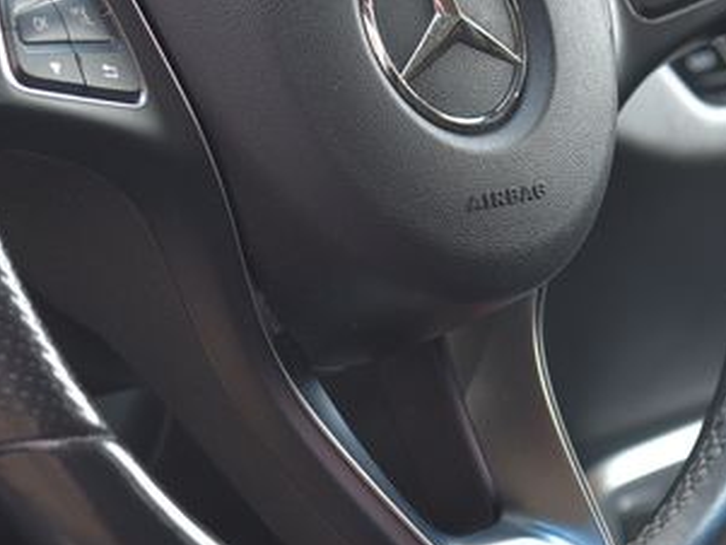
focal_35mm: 216
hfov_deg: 9.2
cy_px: -29
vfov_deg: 6.9
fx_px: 4532
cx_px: 241
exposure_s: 1/60
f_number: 4
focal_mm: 66
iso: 500
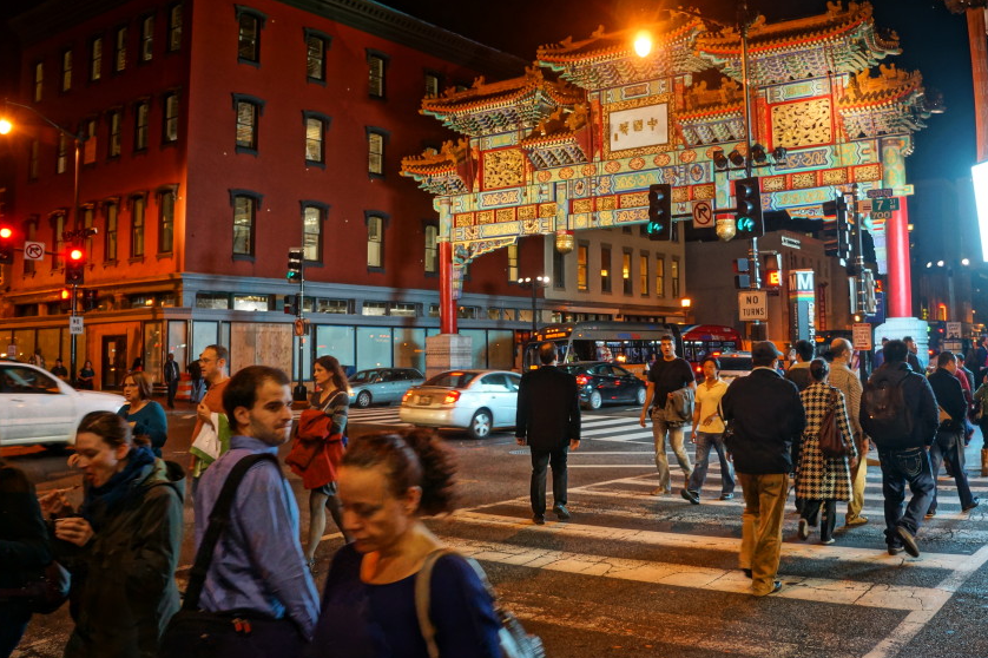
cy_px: 283
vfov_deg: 39.9
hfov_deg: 56.8
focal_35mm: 33
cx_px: 593
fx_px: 905
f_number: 3.5
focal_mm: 18
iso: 400
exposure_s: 1/25
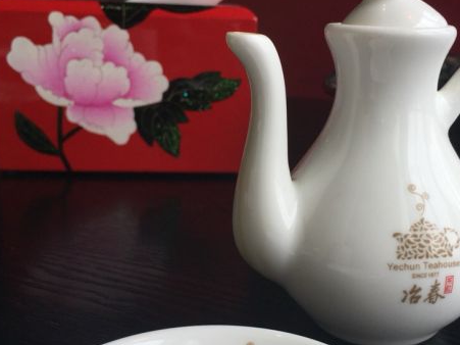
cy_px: 173
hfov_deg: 41.9
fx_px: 598
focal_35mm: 45
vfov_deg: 32.2
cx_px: 278
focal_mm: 4.15
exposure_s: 1/549
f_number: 2.2
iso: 32
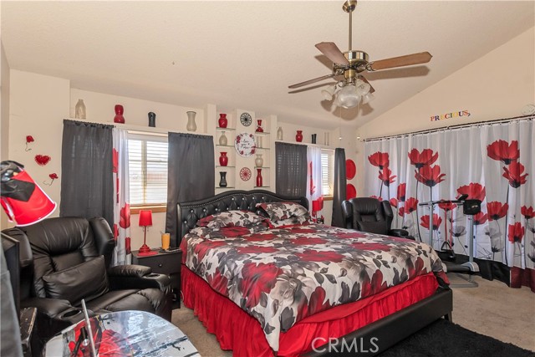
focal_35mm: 18
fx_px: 268
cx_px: 268
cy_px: 178
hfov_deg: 90.0
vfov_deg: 67.4
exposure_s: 1/60
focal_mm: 12
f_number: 5.6
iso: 400
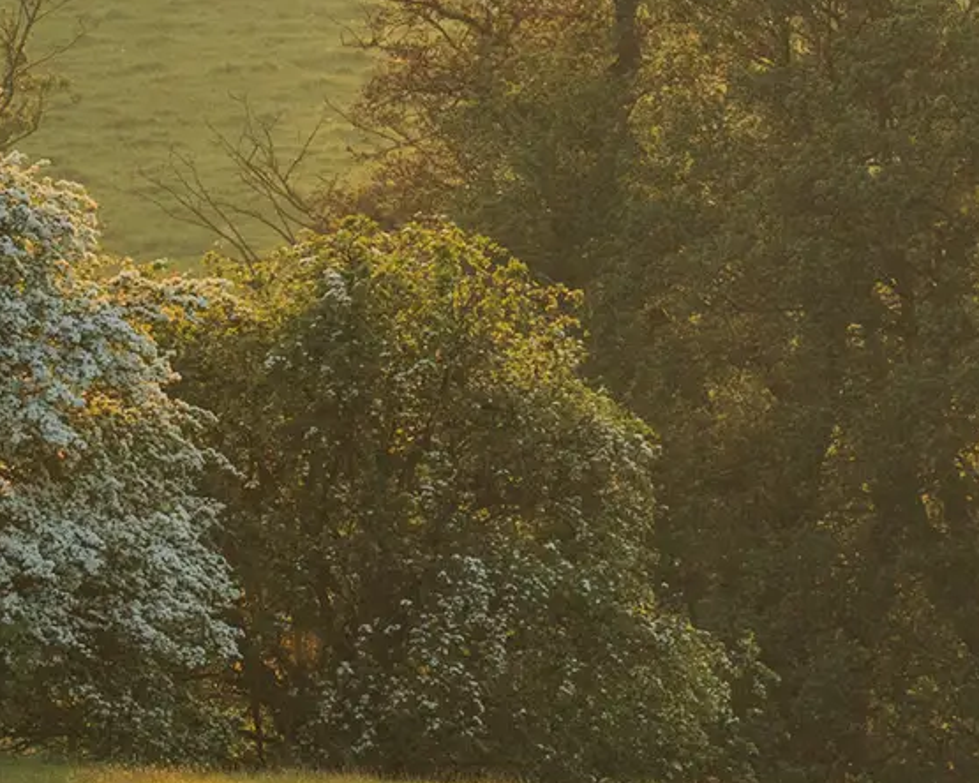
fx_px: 15994
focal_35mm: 552
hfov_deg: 3.5
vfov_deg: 2.8
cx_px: 309
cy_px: -187
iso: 400
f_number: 10
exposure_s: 1/320
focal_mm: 170
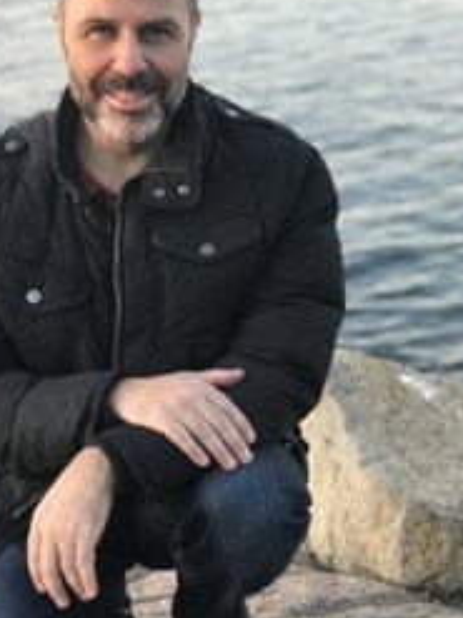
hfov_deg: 18.4
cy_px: 276
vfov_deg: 24.4
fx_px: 1428
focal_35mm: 80
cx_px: 170
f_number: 2.8
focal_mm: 6.6
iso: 32
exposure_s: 1/50
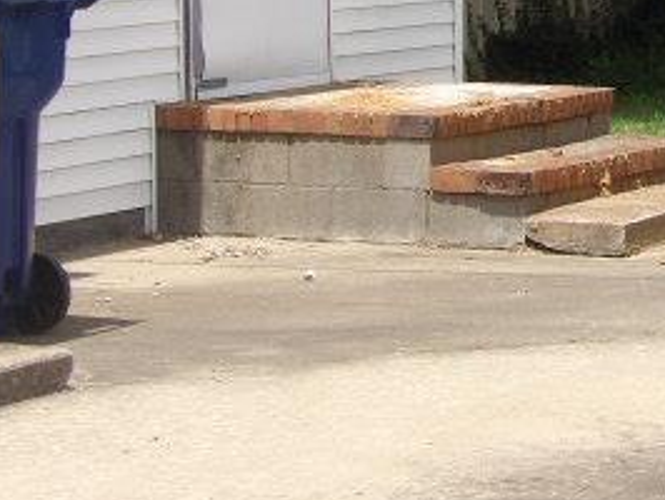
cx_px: 732
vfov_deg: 8.5
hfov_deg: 11.3
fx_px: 3326
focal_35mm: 173
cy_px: -22
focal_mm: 13
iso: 100
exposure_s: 1/441
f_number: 4.1
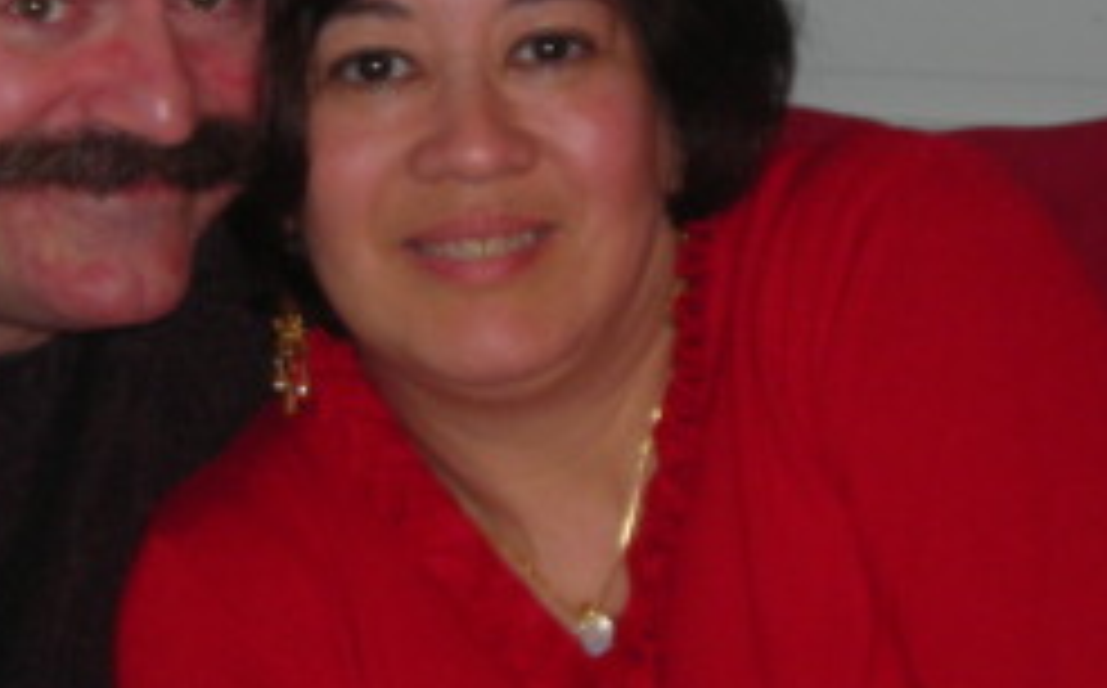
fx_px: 6026
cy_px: 133
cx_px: 297
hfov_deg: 10.5
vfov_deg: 6.5
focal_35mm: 200
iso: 137
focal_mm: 17
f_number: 4.9
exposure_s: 1/60.1
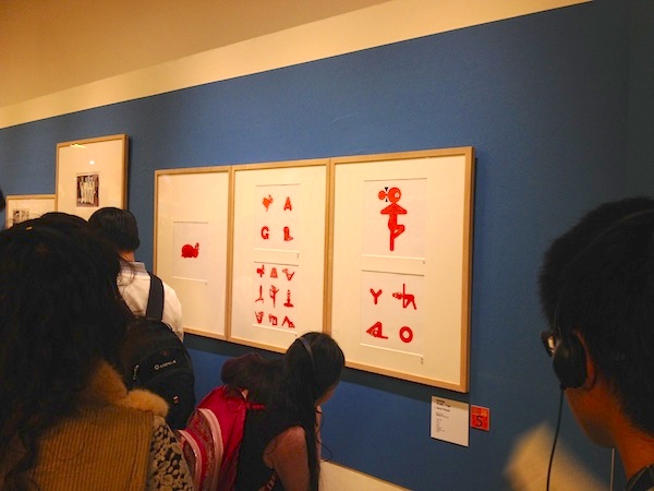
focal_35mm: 35
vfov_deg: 40.7
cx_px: 327
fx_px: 661
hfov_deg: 52.6
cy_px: 246
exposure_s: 1/40
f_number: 2.4
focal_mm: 4.28
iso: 50
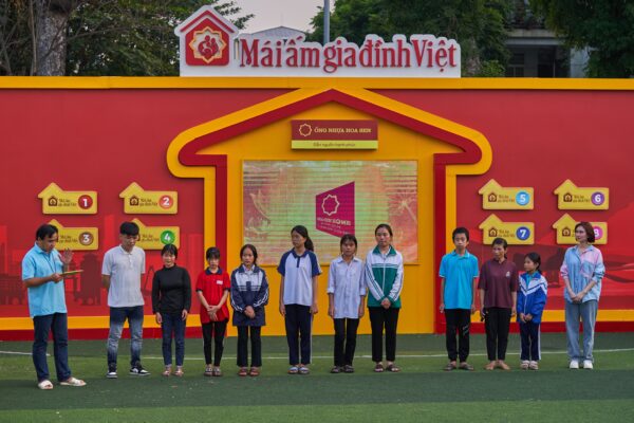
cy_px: 212
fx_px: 1233
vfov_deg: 19.5
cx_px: 317
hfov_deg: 28.8
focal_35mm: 70
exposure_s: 1/800
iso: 500
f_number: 3.5
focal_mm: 70
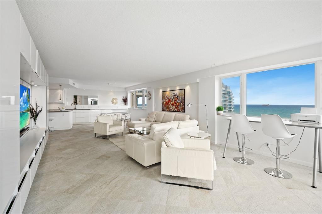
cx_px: 161
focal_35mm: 16
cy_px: 107
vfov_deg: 73.7
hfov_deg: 96.8
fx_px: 143
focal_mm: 16
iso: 200
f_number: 8
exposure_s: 1/13
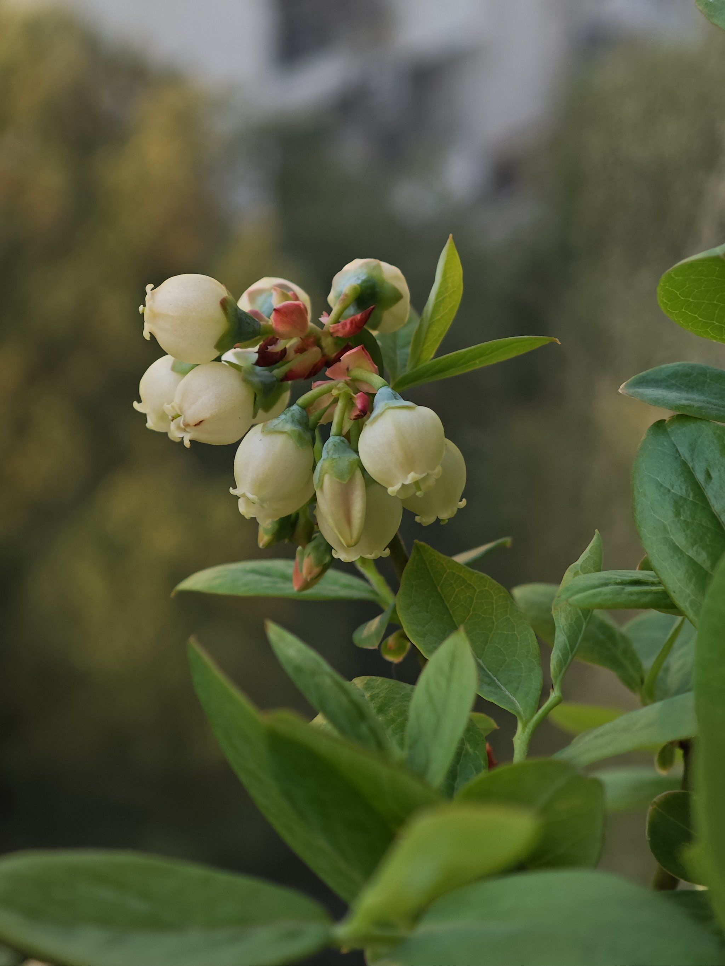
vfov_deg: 26.0
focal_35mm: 75
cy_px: 483
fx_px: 2095
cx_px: 362
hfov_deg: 19.6
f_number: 2
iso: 200
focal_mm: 9
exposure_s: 1/100
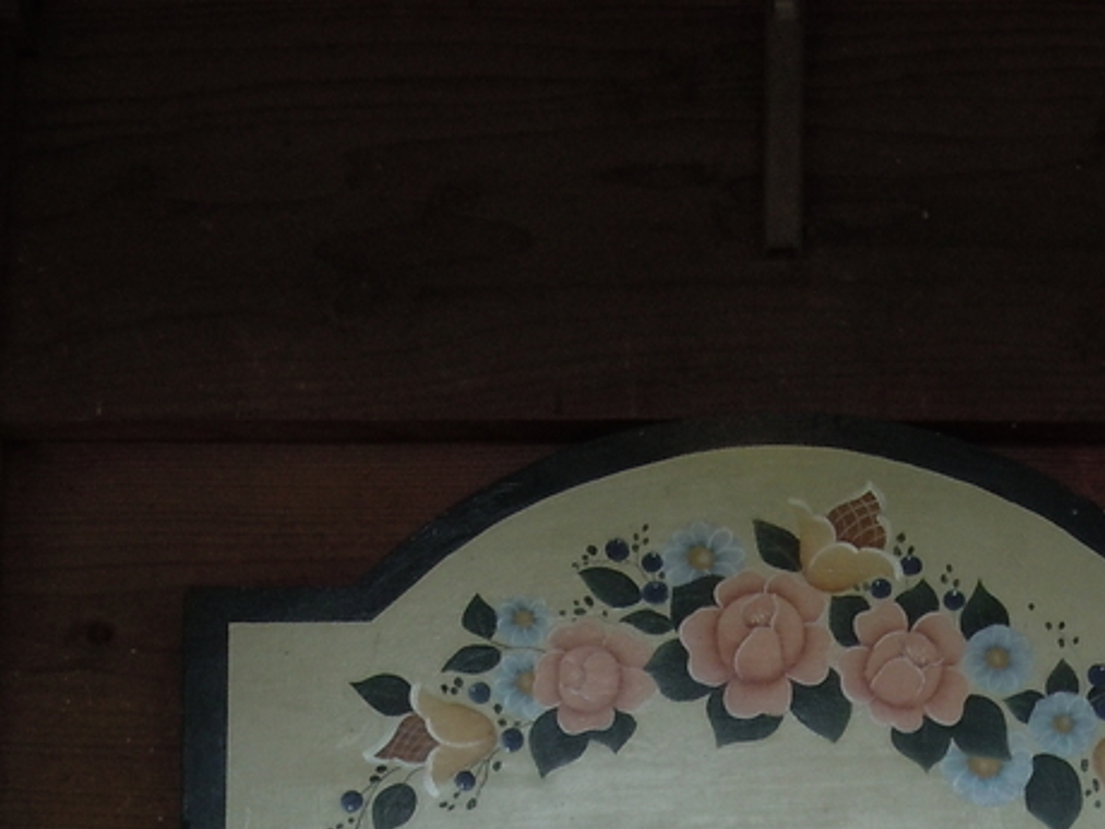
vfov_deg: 15.2
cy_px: 1408
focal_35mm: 86
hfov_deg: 22.6
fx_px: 2745
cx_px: 754
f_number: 4
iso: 200
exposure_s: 1/125
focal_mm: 5.9
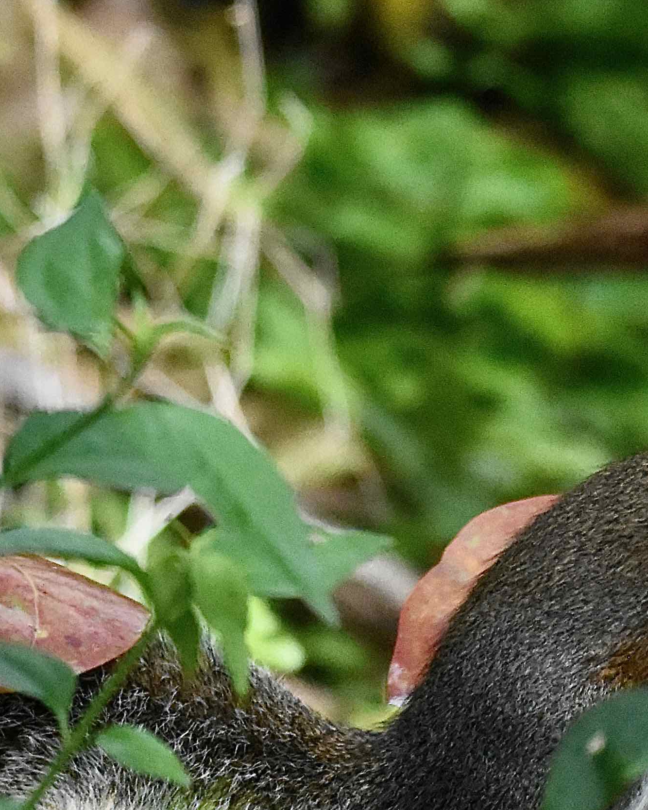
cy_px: 639
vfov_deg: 3.9
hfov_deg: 3.1
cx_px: 876
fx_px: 12037
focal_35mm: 502
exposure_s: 1/3200
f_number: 7.1
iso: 5000
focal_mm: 150
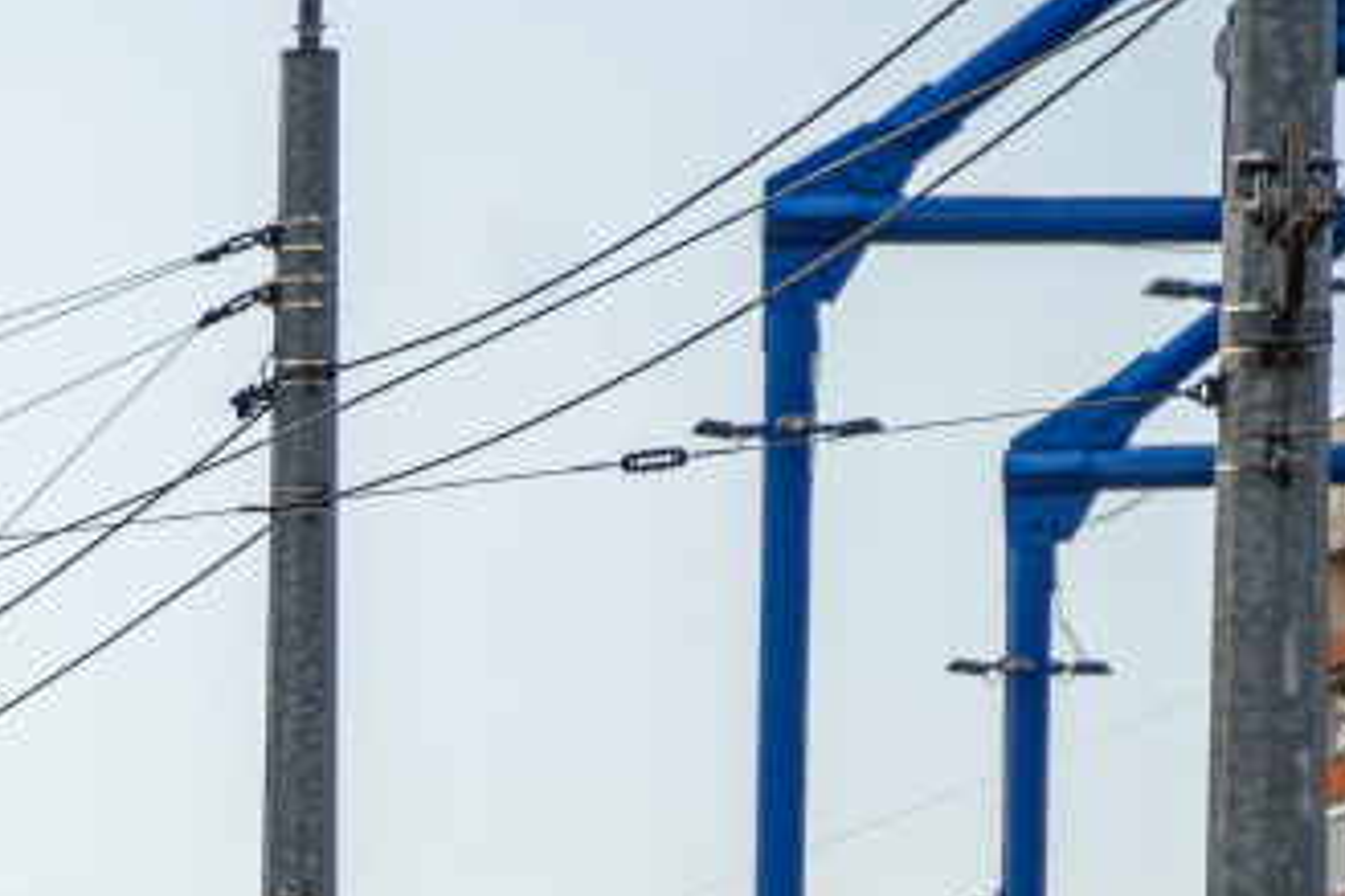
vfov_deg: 2.2
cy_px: 1530
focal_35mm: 622
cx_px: -1271
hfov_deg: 3.3
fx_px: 23225
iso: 100
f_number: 5.6
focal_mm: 105
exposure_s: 1/320
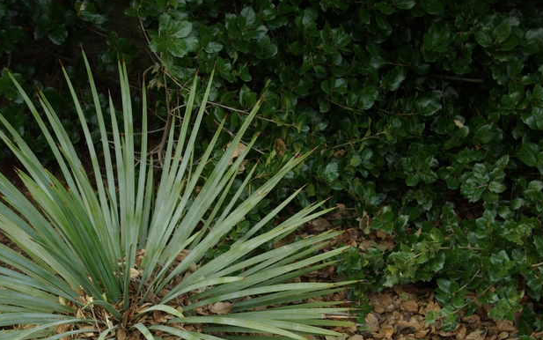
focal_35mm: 89
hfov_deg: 23.2
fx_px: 1315
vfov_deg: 14.6
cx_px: 158
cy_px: 283
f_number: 4.5
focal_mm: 35
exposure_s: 1/45
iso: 100
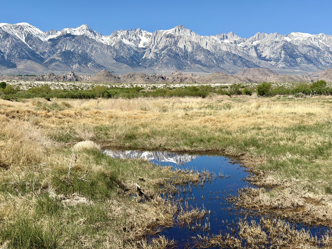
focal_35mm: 48
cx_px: 166
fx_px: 460
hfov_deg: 39.7
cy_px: 124
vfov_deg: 30.3
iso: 64
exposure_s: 1/7143
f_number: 1.78
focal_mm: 6.76
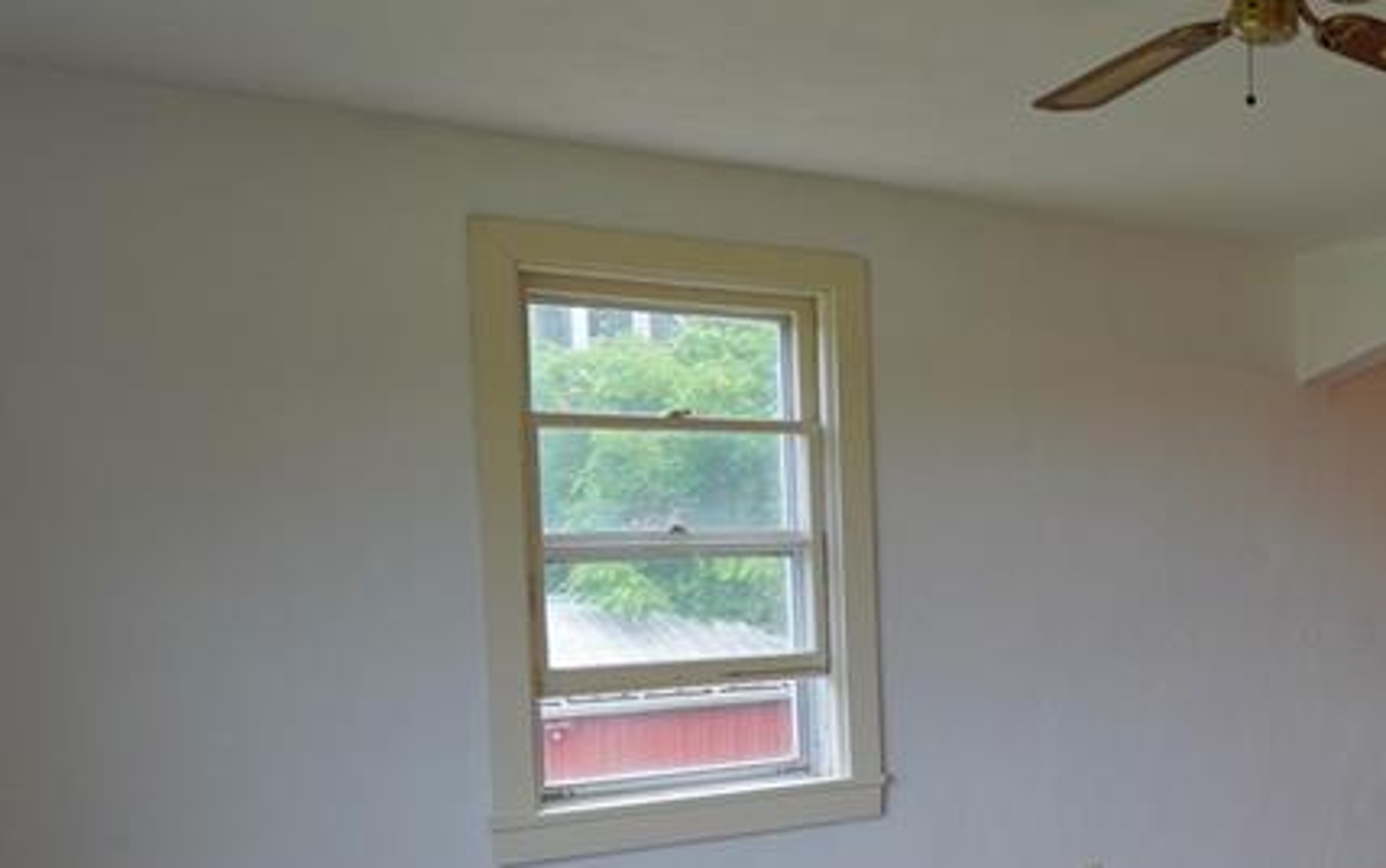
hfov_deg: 39.3
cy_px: 612
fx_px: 1520
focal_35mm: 40
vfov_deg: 31.5
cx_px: 1554
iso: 320
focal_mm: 11
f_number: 4
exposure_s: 1/160
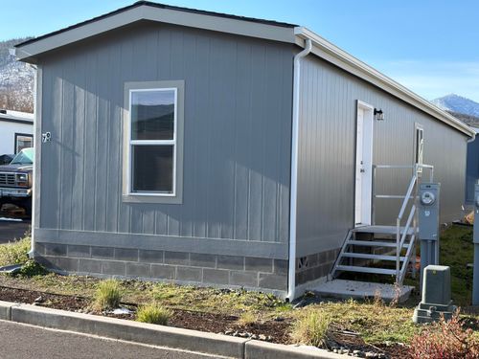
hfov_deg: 36.8
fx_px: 720
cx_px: 240
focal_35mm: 52
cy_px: 180
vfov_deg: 28.0
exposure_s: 1/1364
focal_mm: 5.96
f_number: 1.6
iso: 50
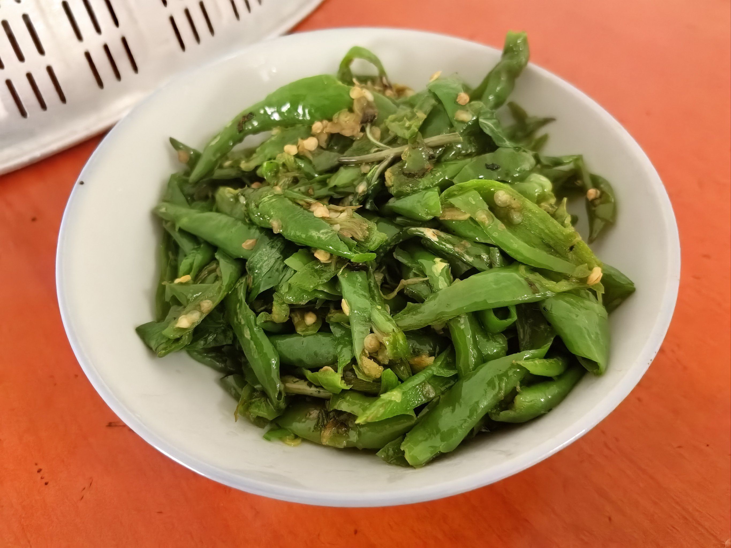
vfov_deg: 51.4
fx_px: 570
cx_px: 366
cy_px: 274
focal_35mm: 27
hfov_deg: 65.3
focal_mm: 6.35
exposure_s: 1/100
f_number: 2
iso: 1600
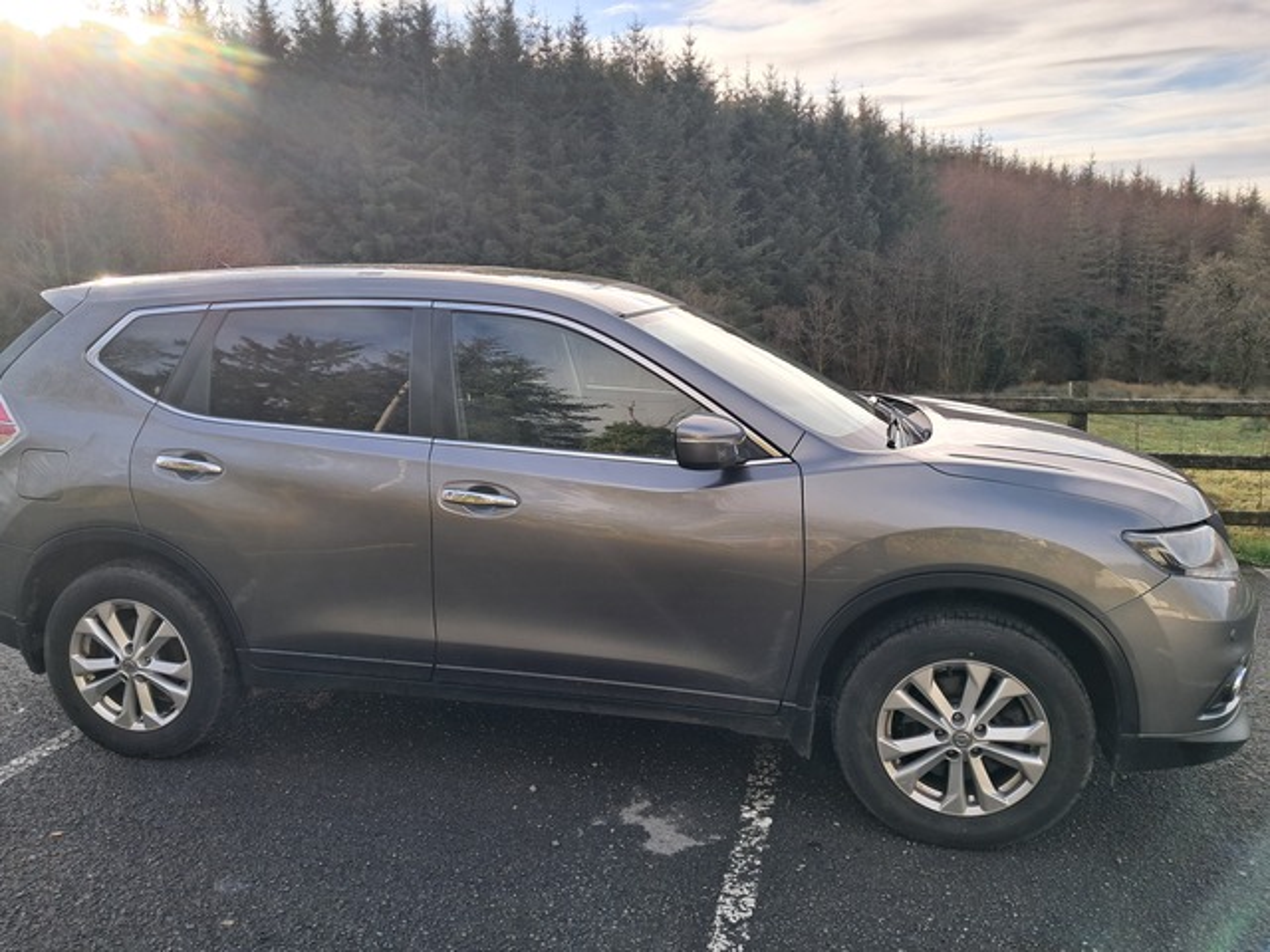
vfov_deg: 51.4
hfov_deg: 65.3
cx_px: 635
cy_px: 476
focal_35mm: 27
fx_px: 991
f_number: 1.8
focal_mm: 4
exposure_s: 1/180
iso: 50
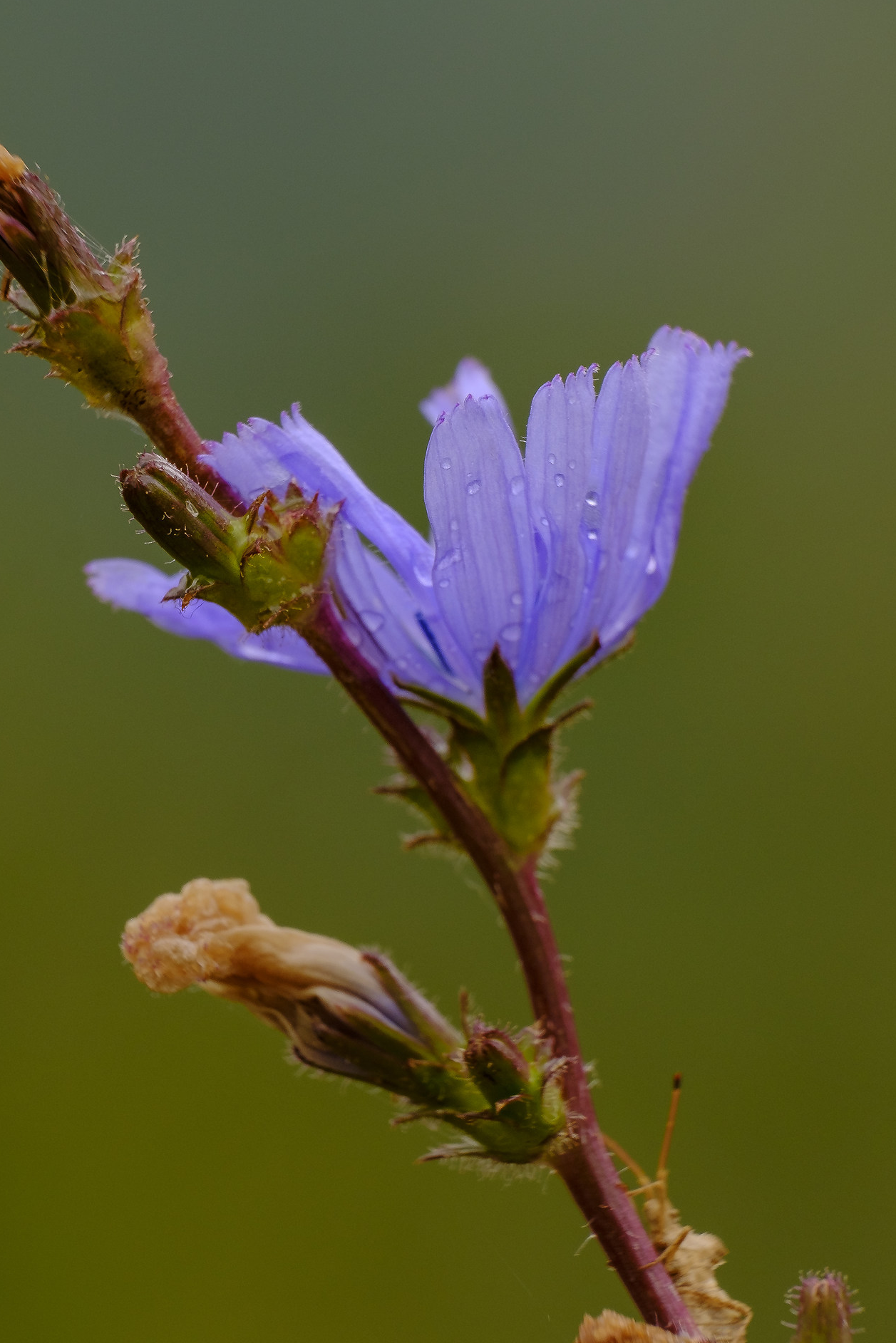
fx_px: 28515
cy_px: 710
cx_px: 391
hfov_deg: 1.8
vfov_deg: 2.7
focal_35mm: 764
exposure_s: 1/125
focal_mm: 400
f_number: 8
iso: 400
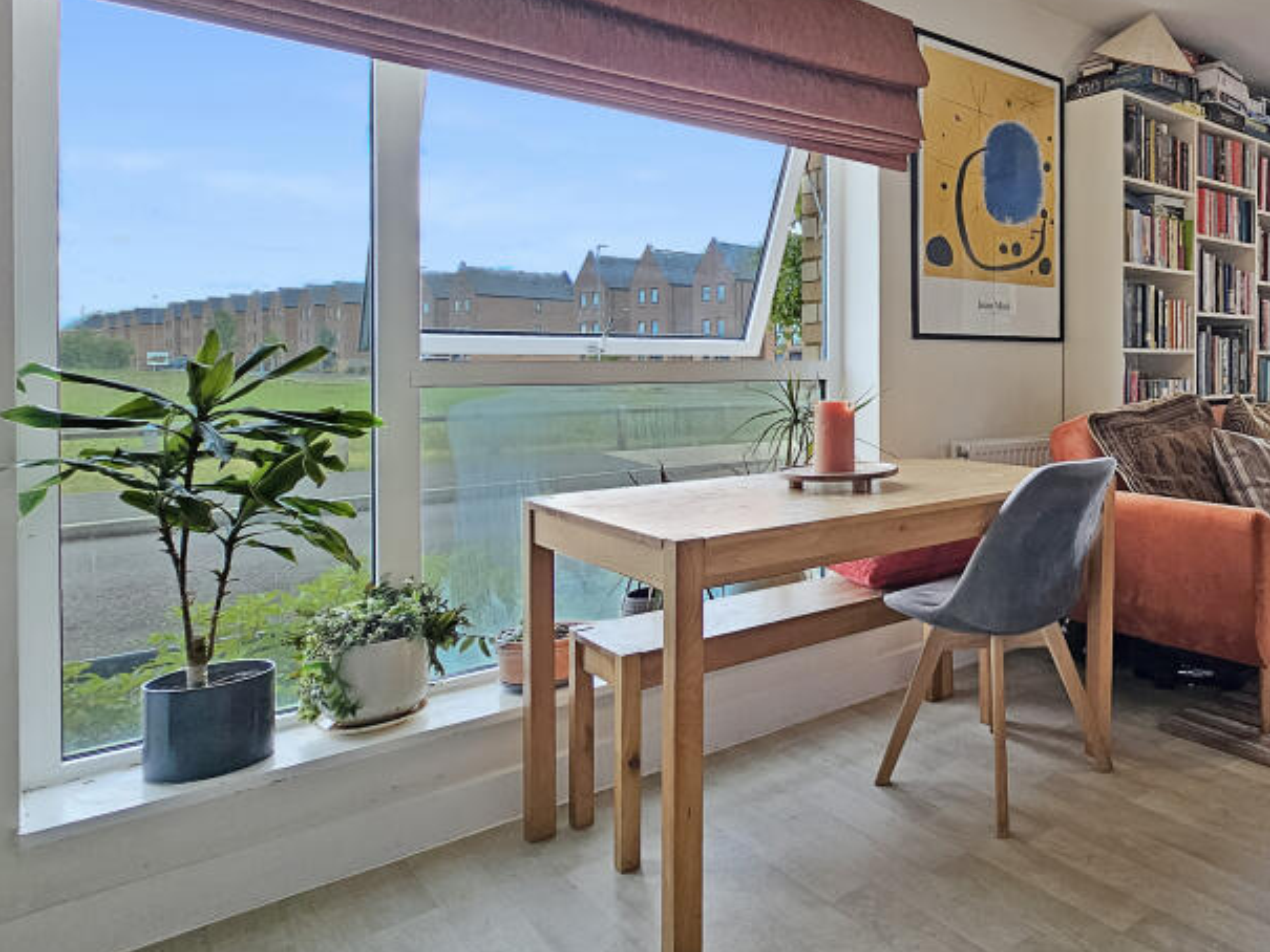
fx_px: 807
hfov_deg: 66.9
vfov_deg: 60.8
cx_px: 1071
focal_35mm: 22
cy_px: 405
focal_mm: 2.2
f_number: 2.2
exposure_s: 1/179
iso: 50
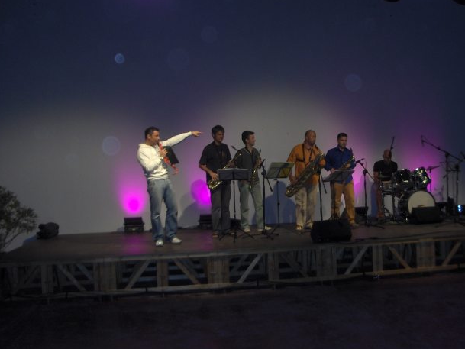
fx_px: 618
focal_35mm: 46
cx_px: 299
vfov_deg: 31.5
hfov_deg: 40.9
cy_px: 165
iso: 100
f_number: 2.6
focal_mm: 5.8
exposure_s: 1/60
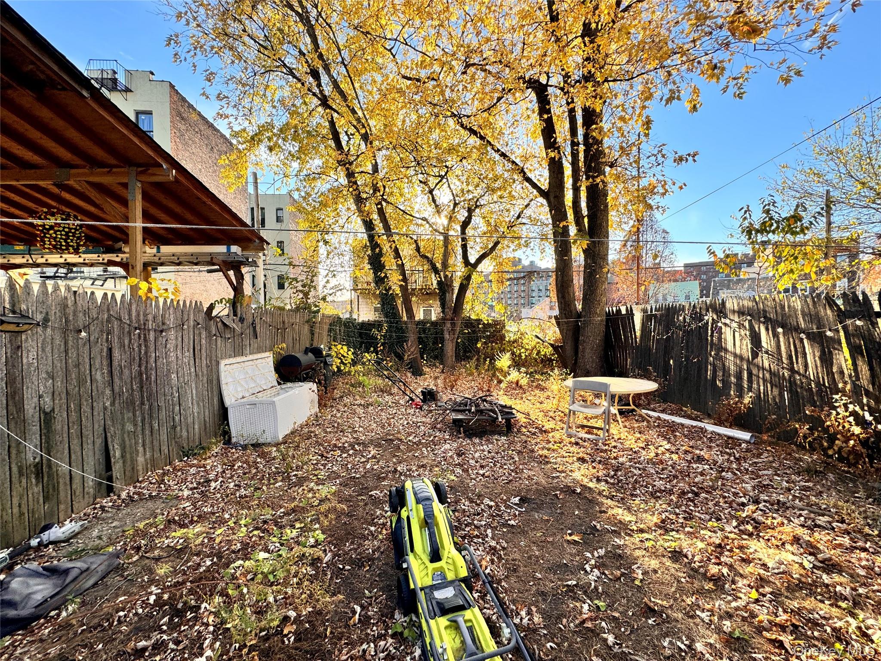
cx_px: 440
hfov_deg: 102.1
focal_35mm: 14
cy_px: 330
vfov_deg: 85.7
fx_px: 356
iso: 40
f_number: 2.2
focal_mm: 2.22
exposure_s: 1/329
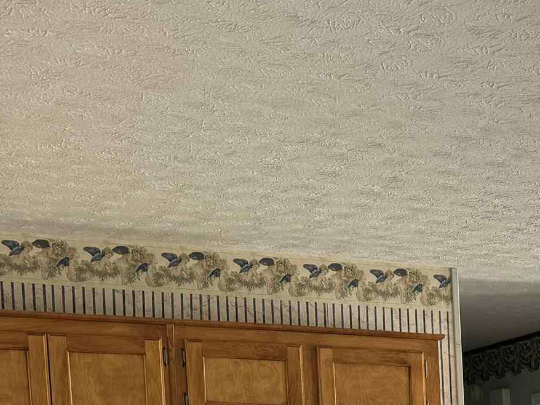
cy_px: 644
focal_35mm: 84
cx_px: 742
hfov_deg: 20.8
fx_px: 1310
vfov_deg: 15.8
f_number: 1.78
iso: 125
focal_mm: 6.86
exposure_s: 1/121
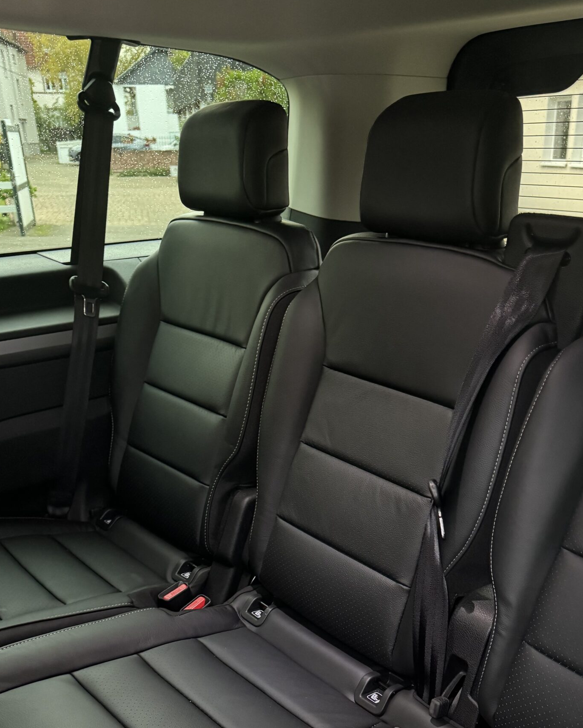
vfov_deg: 50.2
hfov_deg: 42.1
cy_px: 511
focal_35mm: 35
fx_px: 755
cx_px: 348
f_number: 1.78
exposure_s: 1/30
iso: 1000
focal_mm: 6.76
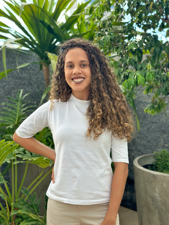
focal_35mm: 48
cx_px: 84
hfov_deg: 30.3
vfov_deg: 39.7
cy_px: 112
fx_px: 312
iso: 80
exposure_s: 1/313
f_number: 1.78
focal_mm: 6.86
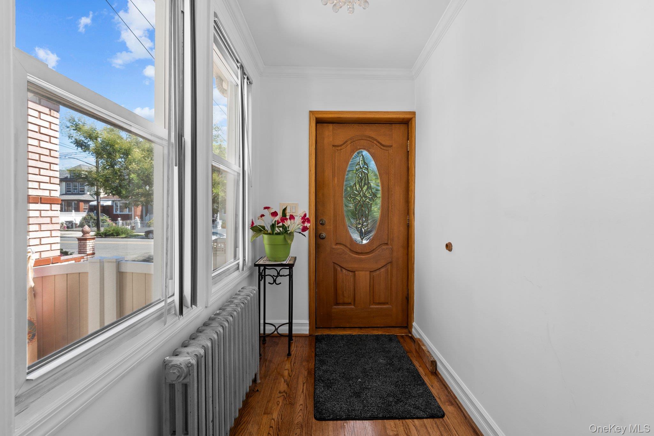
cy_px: 218
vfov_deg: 81.2
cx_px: 327
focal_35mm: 14
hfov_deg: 104.3
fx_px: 254
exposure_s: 1/15
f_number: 10
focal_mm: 14
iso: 400
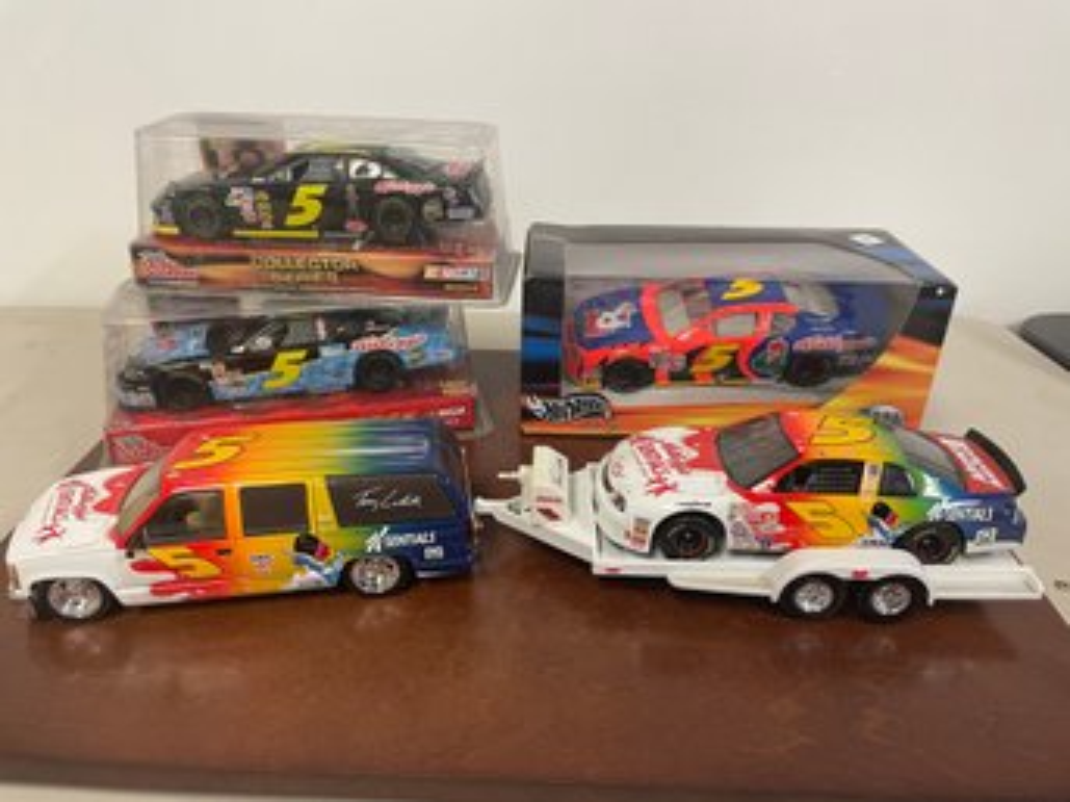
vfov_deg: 53.0
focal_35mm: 26
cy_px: 401
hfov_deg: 67.3
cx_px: 535
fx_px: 803
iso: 125
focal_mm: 4.2
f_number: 1.6
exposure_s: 1/60
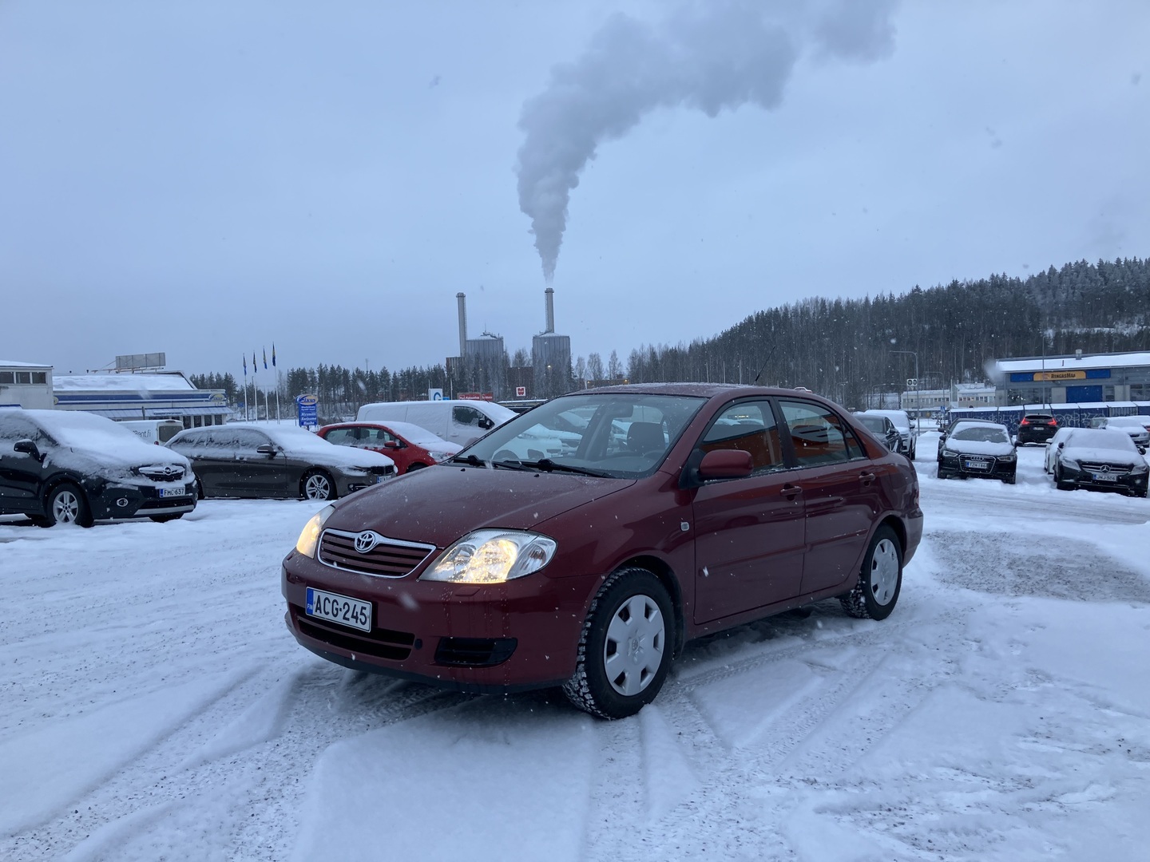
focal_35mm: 28
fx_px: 930
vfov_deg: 49.7
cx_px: 575
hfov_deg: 63.4
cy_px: 431
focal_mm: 3.99
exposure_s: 1/122
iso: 25
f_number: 1.8
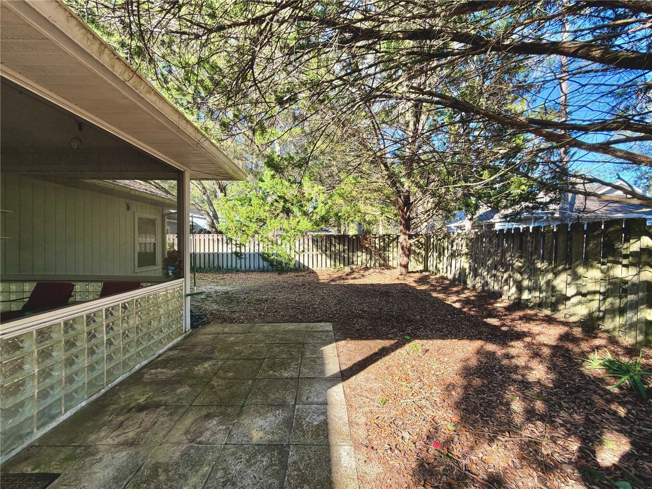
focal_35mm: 14
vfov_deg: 85.7
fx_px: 264
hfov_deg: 102.1
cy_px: 244
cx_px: 326
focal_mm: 2.22
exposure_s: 1/123
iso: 40
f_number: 2.2
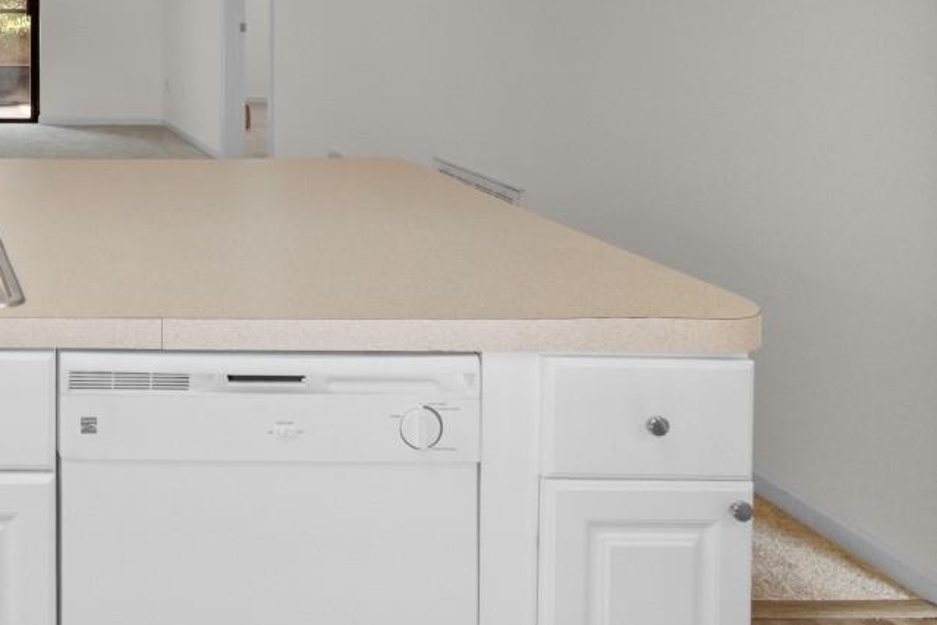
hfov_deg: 39.3
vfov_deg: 31.2
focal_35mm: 38
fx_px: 989
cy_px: -63
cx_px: -144
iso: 100
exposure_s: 1
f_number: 4.5
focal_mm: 10
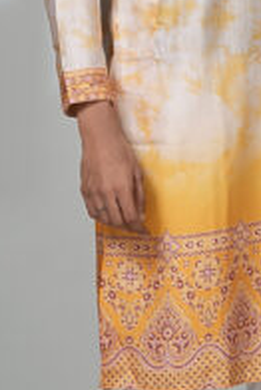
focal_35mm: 291
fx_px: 3159
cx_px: 229
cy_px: -46
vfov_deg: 7.0
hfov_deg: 4.7
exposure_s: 1/160
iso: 125
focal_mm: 85
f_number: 9
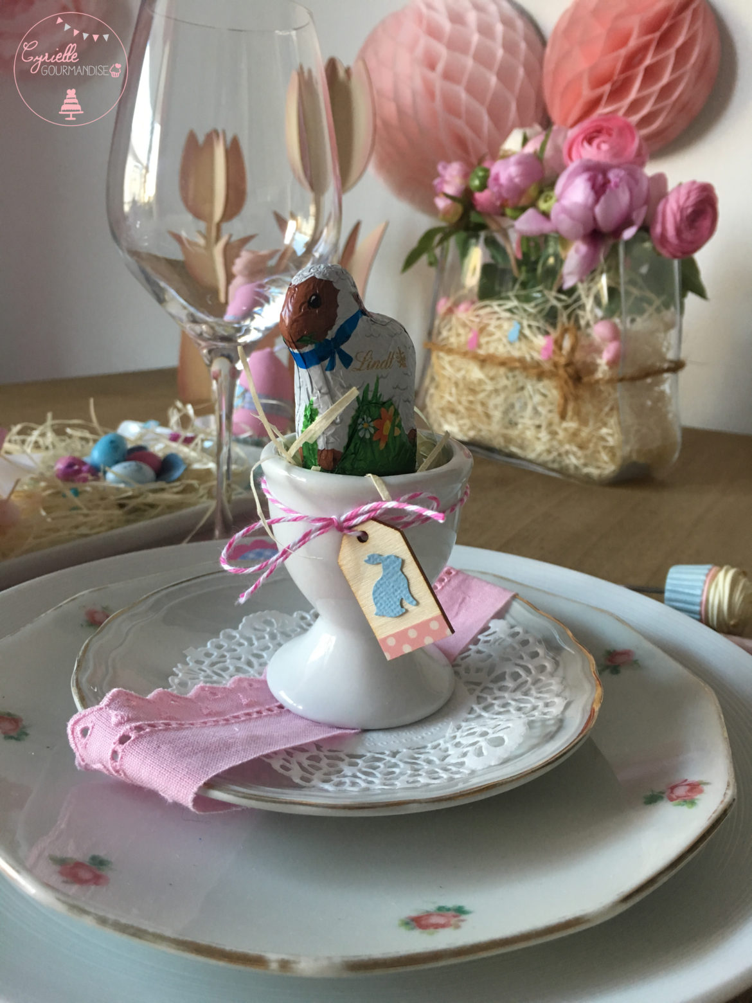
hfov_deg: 48.2
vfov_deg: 61.7
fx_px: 840
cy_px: 502
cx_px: 376
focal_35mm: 29
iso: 125
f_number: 2.2
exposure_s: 1/33
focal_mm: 4.15
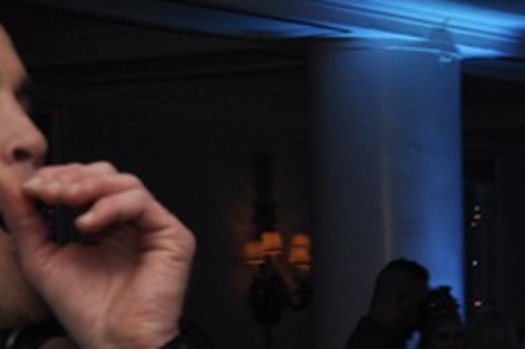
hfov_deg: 12.8
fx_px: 2274
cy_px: 626
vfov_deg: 8.5
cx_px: 636
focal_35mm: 156
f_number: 5
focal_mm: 28
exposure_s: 1/60
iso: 400
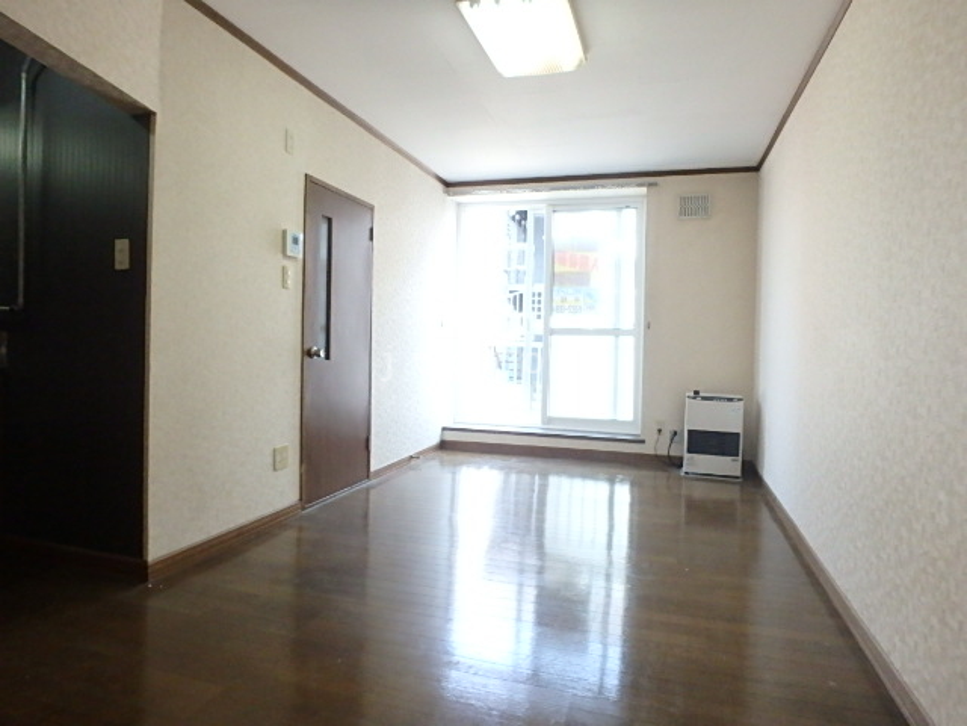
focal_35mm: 21
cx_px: 484
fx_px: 587
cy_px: 363
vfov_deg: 63.4
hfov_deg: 79.0
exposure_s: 1/125
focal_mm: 3.7
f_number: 3.5
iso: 800
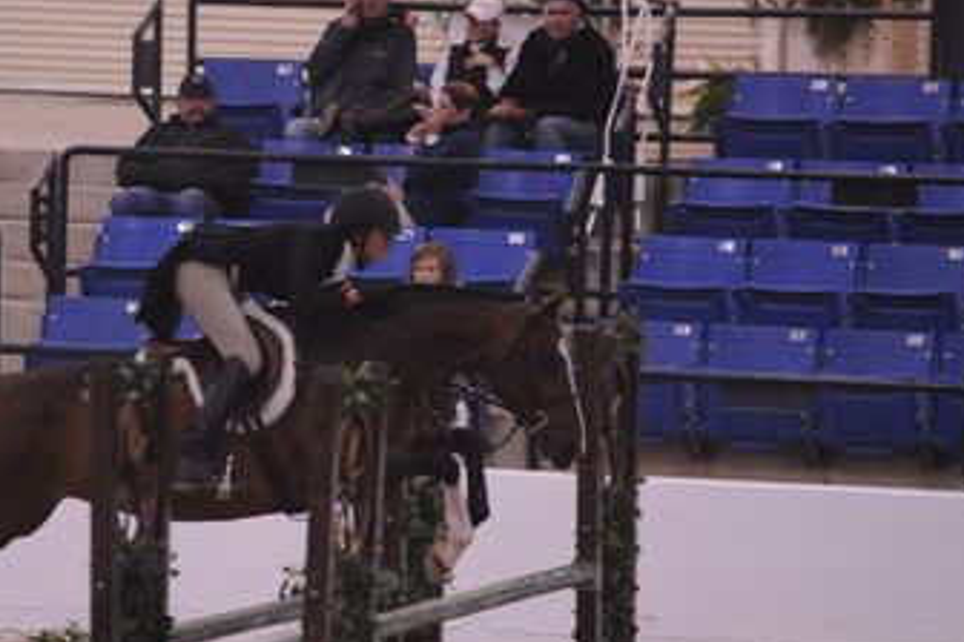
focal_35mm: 381
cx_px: 296
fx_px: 10202
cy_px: 444
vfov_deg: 3.6
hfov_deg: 5.4
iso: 5000
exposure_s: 1/400
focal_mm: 200
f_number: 2.8
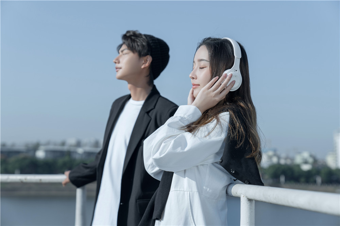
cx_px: 170
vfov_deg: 20.6
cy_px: 113
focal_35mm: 66
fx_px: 623
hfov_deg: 30.5
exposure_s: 1/2000
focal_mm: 66
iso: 200
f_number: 4
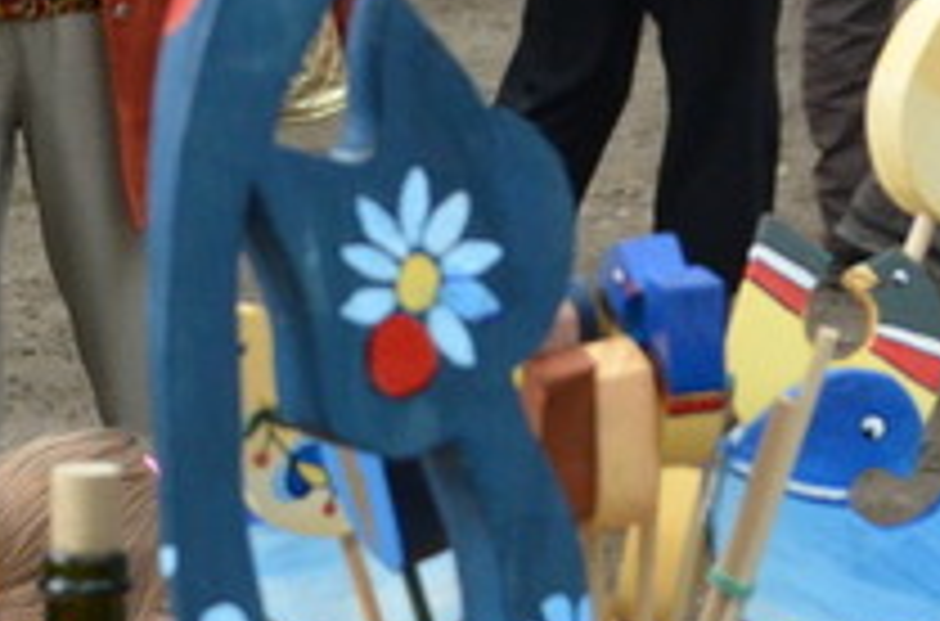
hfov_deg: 9.4
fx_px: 5571
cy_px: 194
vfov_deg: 6.4
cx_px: -405
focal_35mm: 214
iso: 1600
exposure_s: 1/400
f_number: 6.3
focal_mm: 42
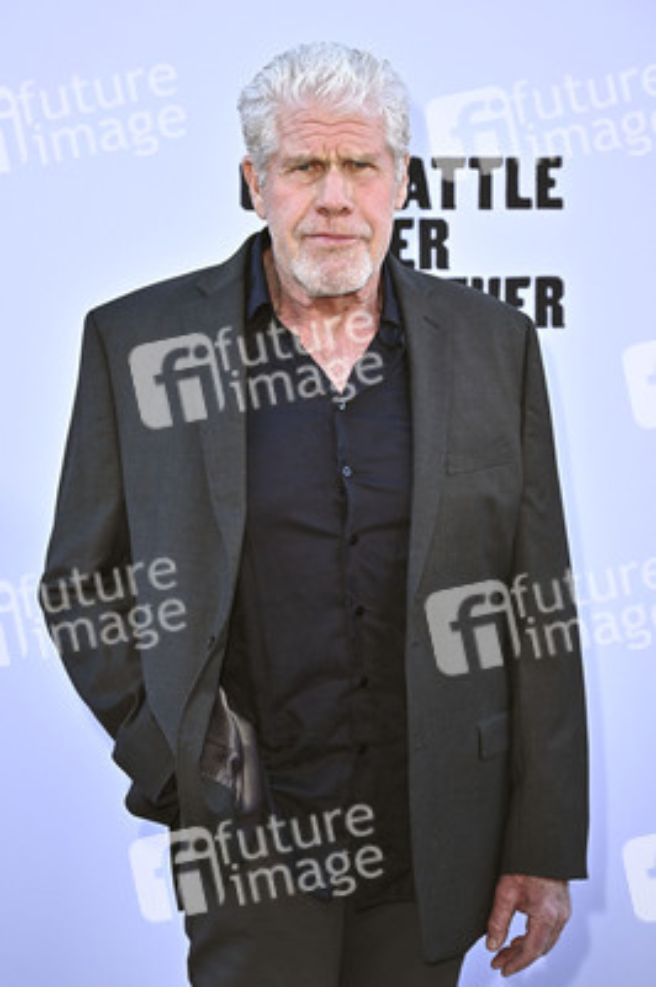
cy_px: 494
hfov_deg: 19.2
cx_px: 328
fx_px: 1944
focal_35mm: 71
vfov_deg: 28.5
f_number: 5.6
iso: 640
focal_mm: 71
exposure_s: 1/320
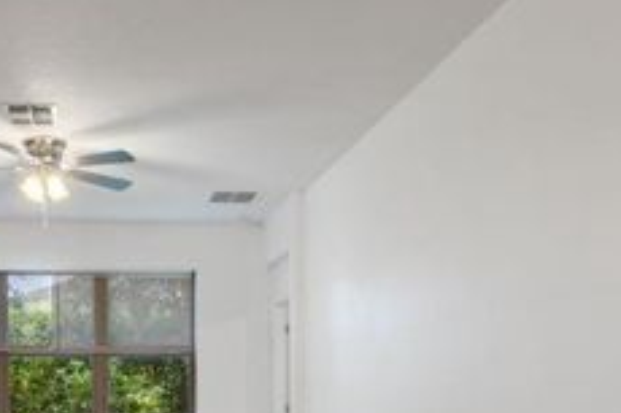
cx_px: 161
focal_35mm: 46
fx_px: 793
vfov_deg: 27.8
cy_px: 393
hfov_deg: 41.6
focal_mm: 10
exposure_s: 1/6
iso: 400
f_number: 4.5
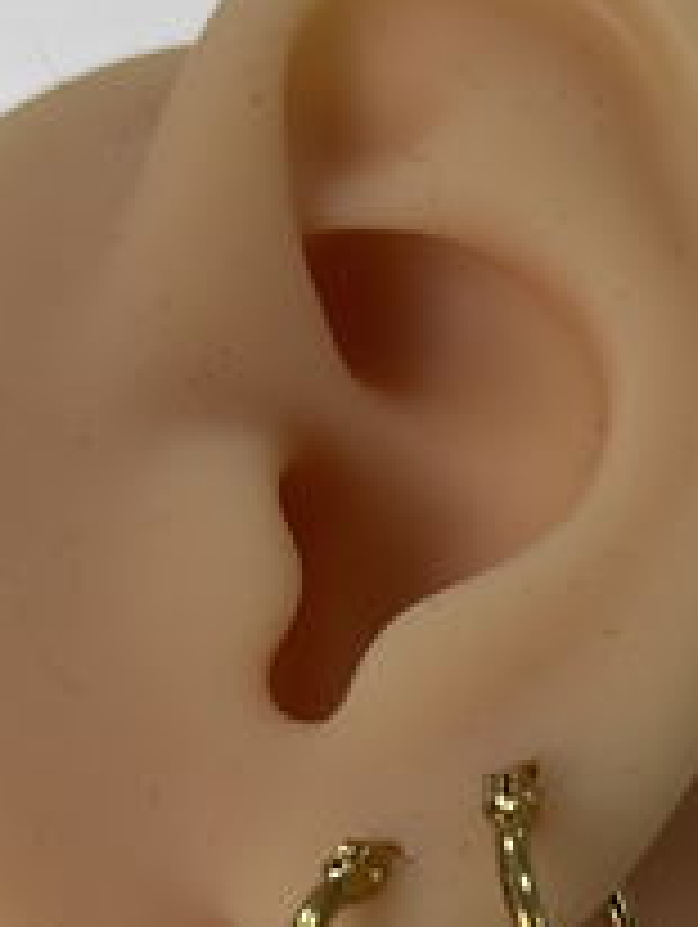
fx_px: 3327
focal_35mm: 124
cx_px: 459
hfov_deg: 12.0
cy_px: 821
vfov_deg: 15.7
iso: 50
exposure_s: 1/100
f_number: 1.78
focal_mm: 6.76
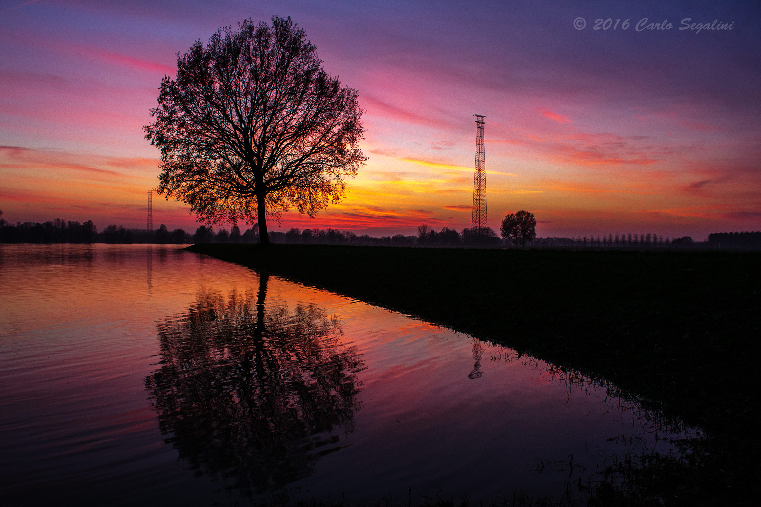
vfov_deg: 47.9
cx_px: 380
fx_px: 571
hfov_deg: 67.4
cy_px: 254
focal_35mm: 27
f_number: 8
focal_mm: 18
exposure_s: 1/30
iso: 400
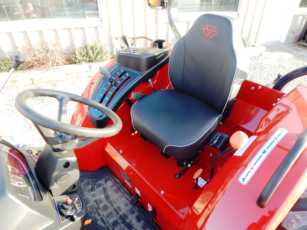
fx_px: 195
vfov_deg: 61.1
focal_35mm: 22
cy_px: 115
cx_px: 154
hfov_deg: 76.4
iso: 125
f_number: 3
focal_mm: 4
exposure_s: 1/100
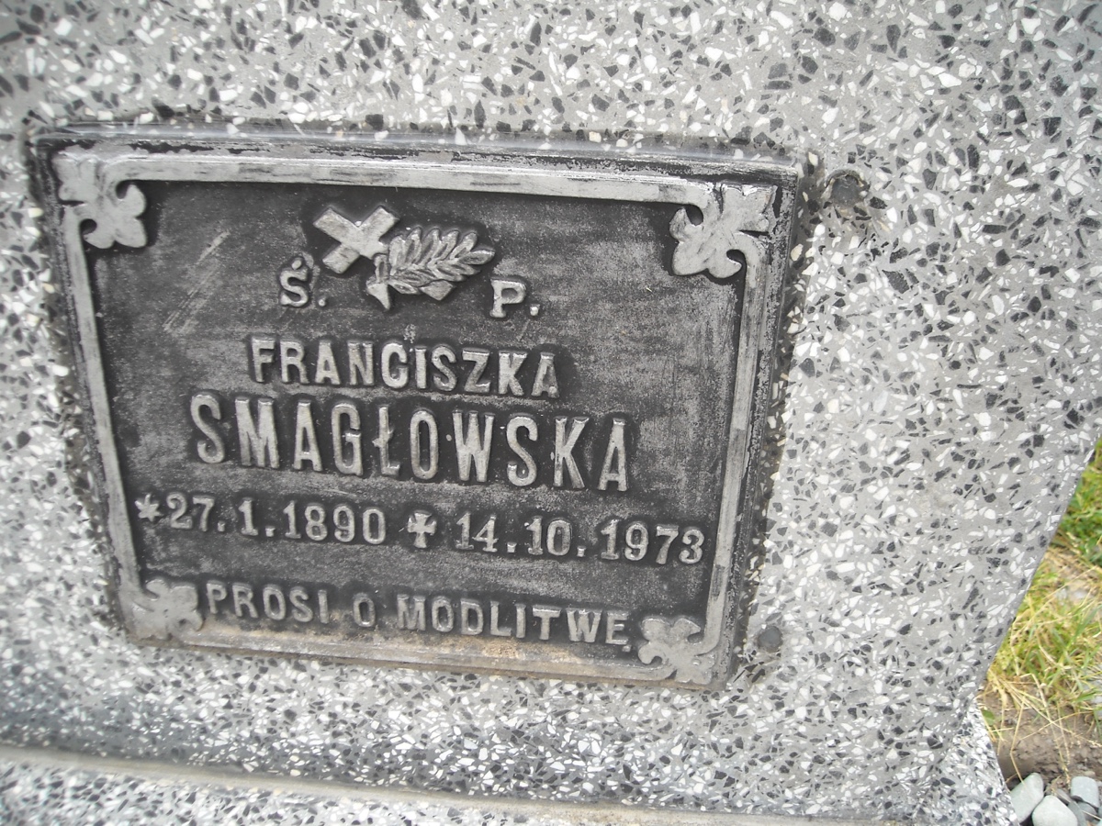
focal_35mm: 35
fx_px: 1114
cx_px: 551
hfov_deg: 52.6
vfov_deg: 40.7
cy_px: 413
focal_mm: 5.7
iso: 64
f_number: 2.8
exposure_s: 1/250
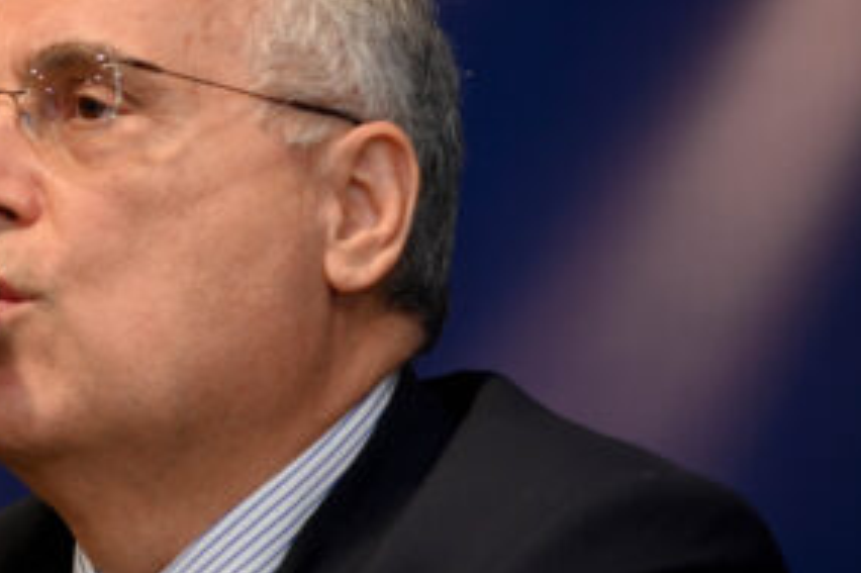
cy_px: 214
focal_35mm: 370
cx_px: -6
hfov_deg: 5.6
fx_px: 8844
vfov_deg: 3.7
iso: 640
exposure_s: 1/100
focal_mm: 175
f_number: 4.5
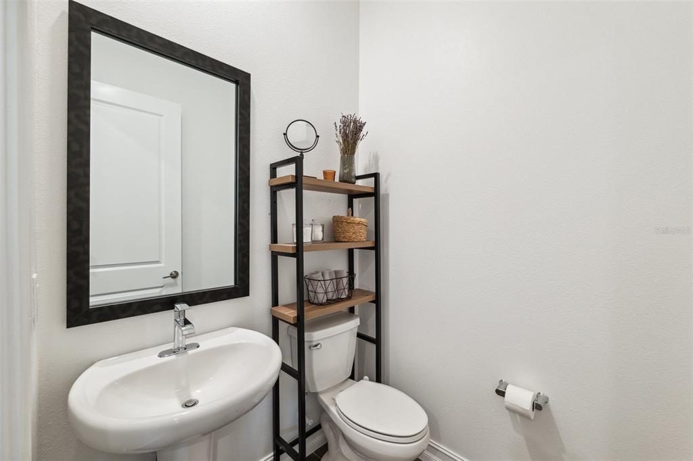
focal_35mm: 14
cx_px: 346
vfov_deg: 81.2
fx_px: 269
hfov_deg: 104.3
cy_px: 230
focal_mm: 14
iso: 400
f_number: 8
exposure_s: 1/13
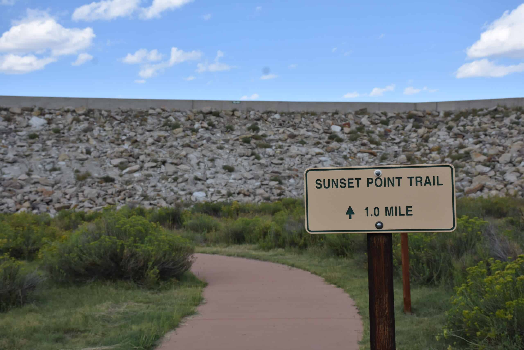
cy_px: 175
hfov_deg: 35.1
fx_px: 830
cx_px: 262
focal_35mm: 57
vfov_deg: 23.8
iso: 200
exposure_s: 1/500
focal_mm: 38
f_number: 8
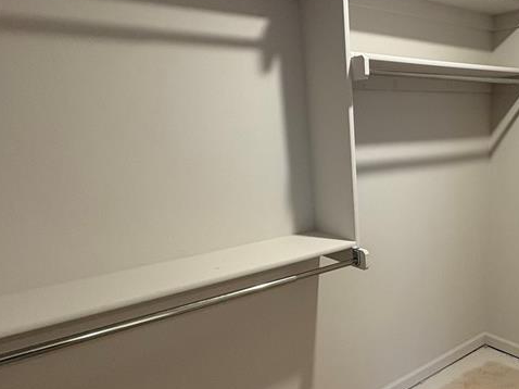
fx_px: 450
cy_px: 244
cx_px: 393
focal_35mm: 30
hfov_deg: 56.8
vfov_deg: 46.3
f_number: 2.2
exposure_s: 1/64
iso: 250
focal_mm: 2.22
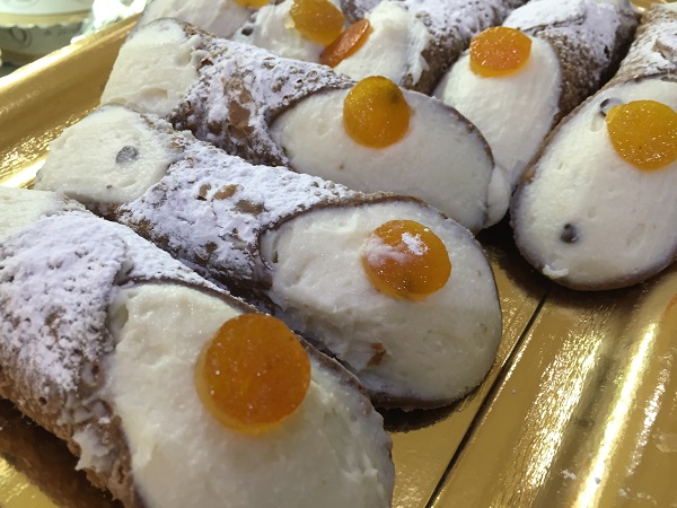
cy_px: 254
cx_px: 338
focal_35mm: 29
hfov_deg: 61.7
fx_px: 567
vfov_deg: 48.2
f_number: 2.2
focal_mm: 4.15
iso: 80
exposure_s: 1/33
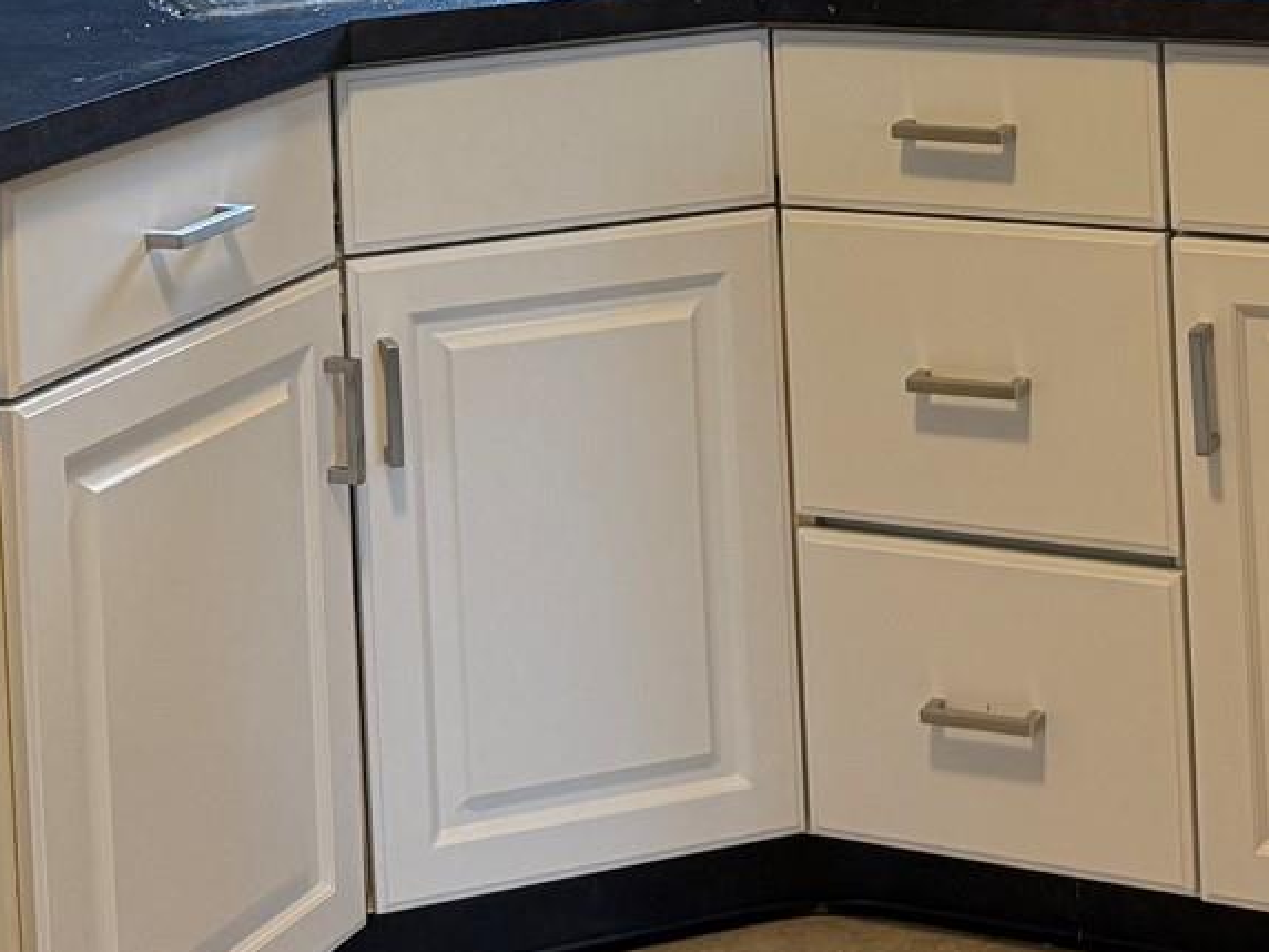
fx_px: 3153
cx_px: 721
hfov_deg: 22.7
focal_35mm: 86
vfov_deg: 16.2
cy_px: -293
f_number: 1.78
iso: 250
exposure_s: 1/120
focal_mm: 6.76
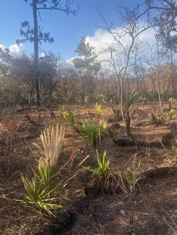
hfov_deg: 53.1
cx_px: 88
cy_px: 118
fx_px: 177
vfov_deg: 67.3
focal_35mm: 26
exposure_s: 1/810
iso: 32
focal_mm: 4.25
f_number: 1.8
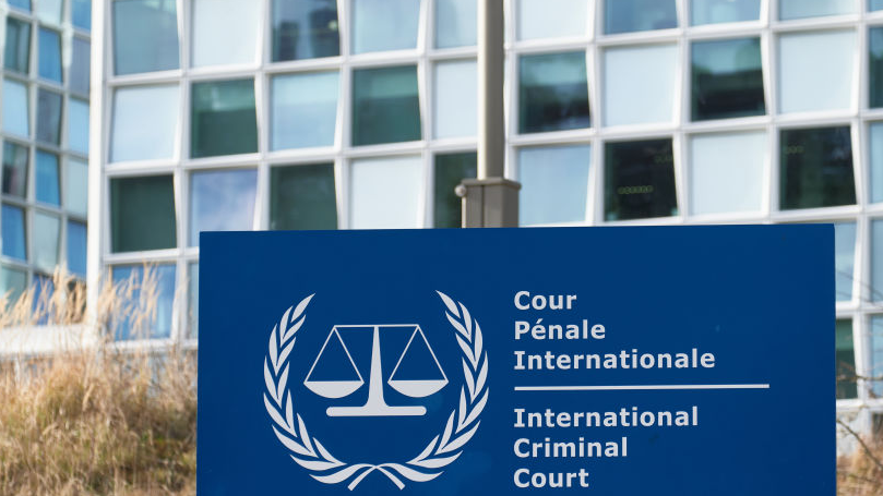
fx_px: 4659
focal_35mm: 199
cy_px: 235
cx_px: 439
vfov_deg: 6.1
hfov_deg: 10.8
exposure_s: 1/500
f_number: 4.5
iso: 160
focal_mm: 99.8
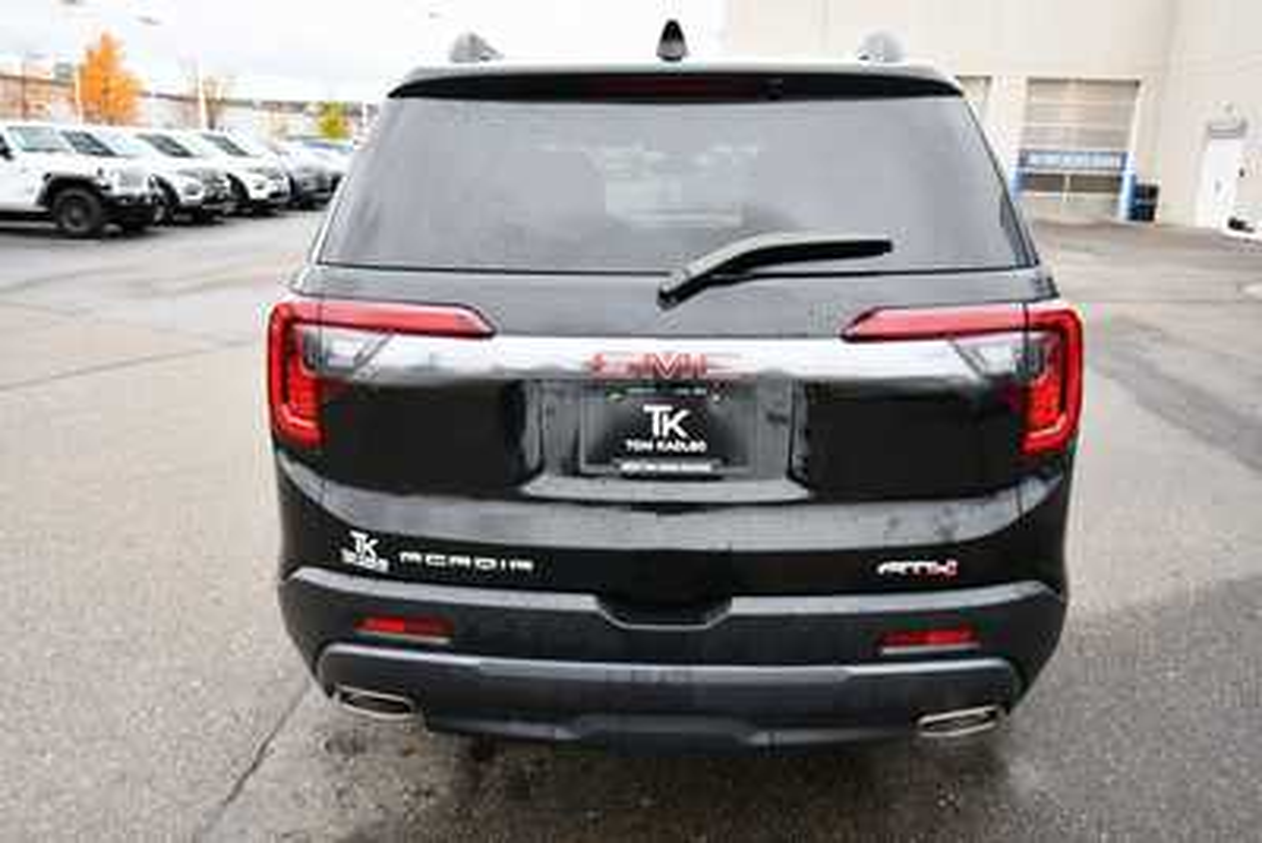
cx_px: 631
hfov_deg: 61.9
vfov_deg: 43.6
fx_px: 1052
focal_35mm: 30
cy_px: 422
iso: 800
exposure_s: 1/160
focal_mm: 20
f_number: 5.6
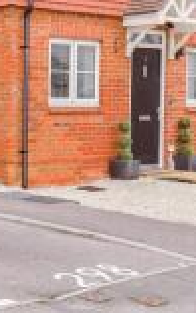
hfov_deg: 12.9
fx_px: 785
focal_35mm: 92
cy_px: 120
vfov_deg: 22.5
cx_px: -158
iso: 500
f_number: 7.1
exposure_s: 1/100
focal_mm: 20
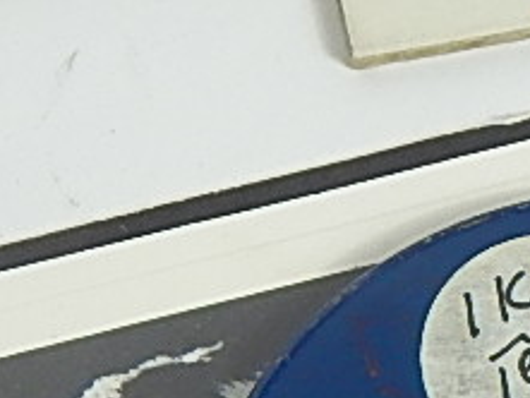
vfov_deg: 4.8
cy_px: 417
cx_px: 825
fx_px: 4764
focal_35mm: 311
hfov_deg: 6.3
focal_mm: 7.7
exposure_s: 1/30
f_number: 3.6
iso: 125
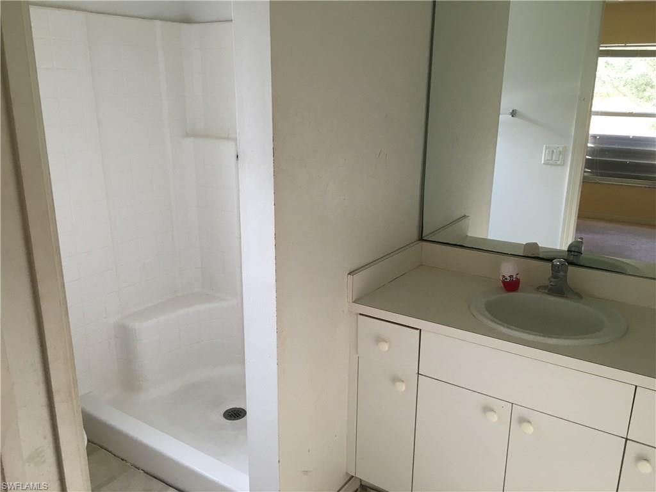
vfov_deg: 48.2
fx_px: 550
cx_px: 328
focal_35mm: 29
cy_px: 246
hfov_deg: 61.7
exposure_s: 1/30
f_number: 2.2
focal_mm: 4.15
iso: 32
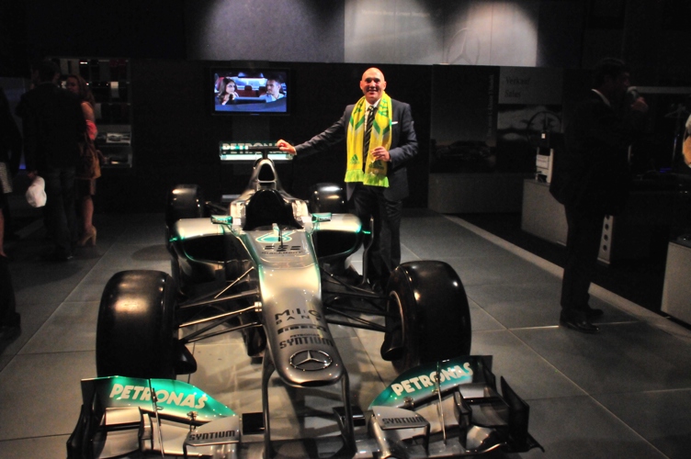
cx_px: 346
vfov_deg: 39.9
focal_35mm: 33
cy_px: 230
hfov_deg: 57.3
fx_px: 633
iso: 3200
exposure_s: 1/13
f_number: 20
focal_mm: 22
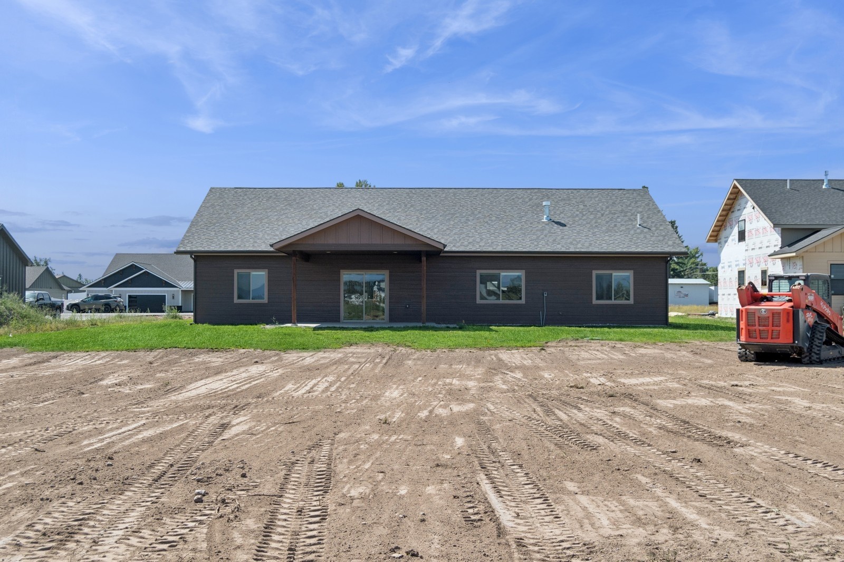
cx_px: 422
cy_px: 281
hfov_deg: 49.6
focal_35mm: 39
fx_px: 914
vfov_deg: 34.2
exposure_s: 1/640
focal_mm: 26
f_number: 6.3
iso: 100
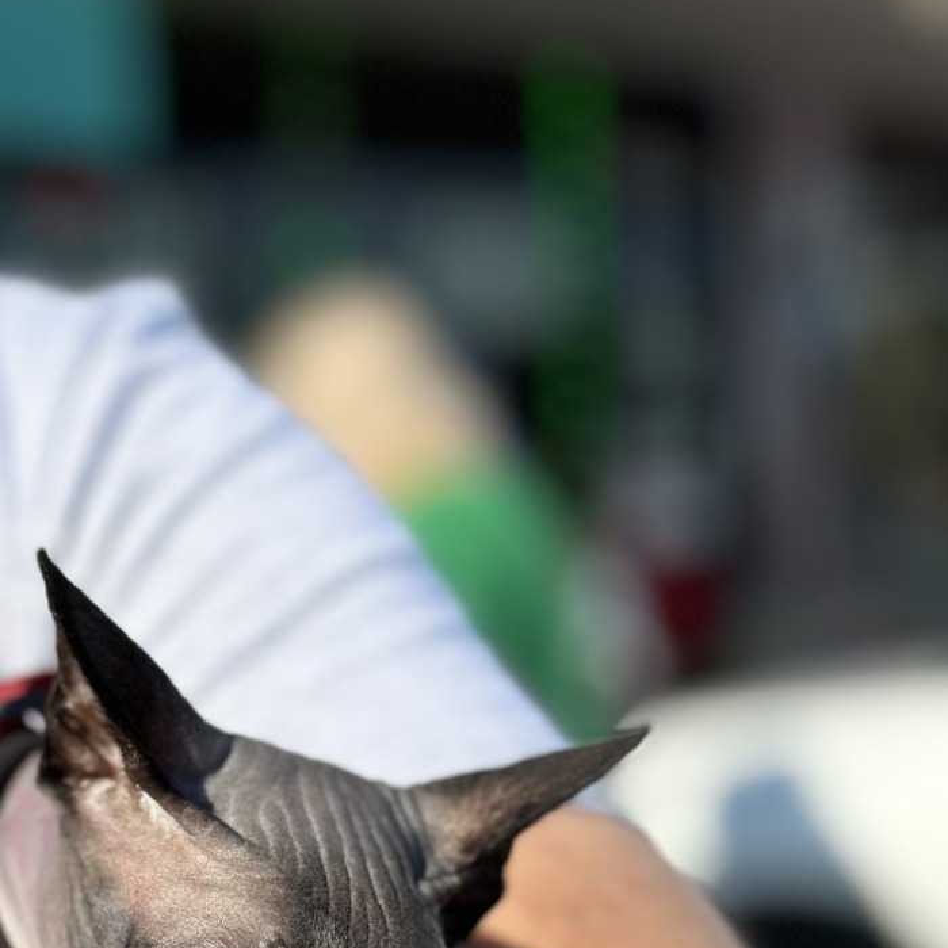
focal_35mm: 97
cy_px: 787
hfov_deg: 17.7
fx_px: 3005
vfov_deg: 17.7
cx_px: 163
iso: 100
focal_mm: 6.86
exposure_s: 1/7092
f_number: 1.78
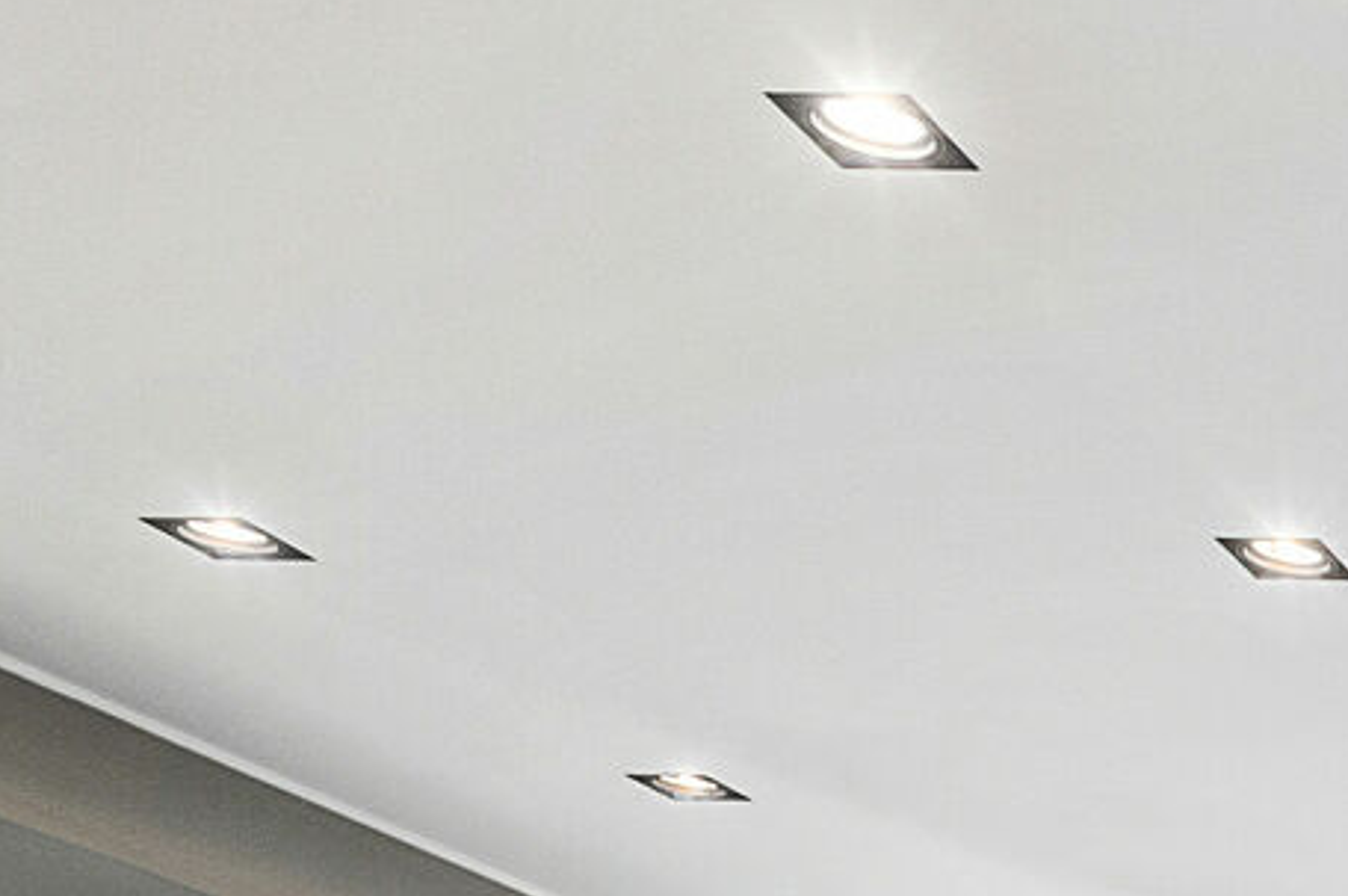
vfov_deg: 14.5
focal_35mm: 80
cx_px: 2430
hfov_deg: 19.2
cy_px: 1723
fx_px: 2992
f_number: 8
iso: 1250
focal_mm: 19
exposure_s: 1/60
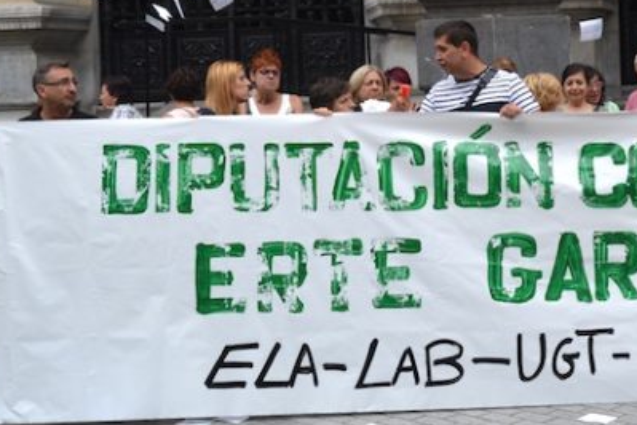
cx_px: 492
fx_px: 1327
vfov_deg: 18.0
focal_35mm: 75
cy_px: 81
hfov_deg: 26.6
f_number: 5.6
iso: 140
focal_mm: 26
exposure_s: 1/125
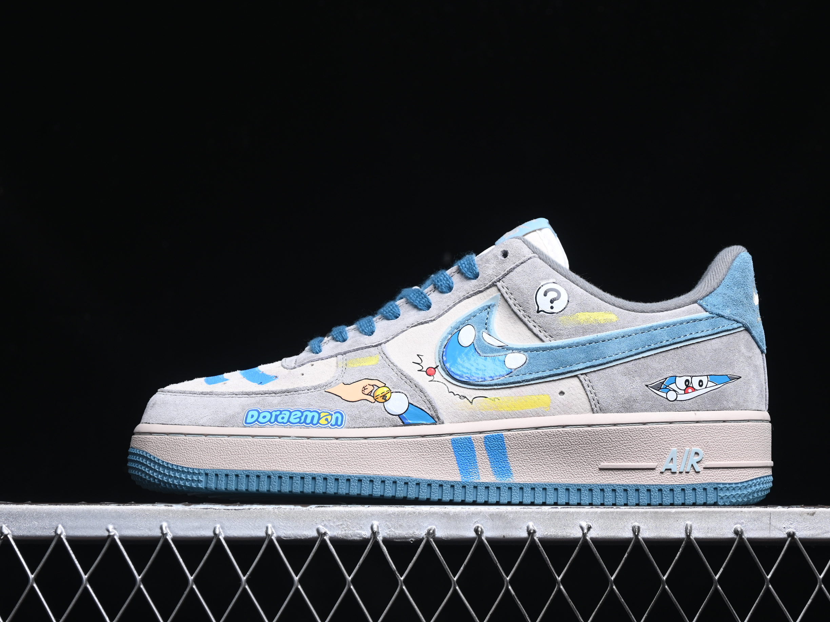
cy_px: 308
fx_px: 1966
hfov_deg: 23.8
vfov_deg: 18.0
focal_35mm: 82
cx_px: 461
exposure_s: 1/60
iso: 160
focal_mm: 50
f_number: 6.3
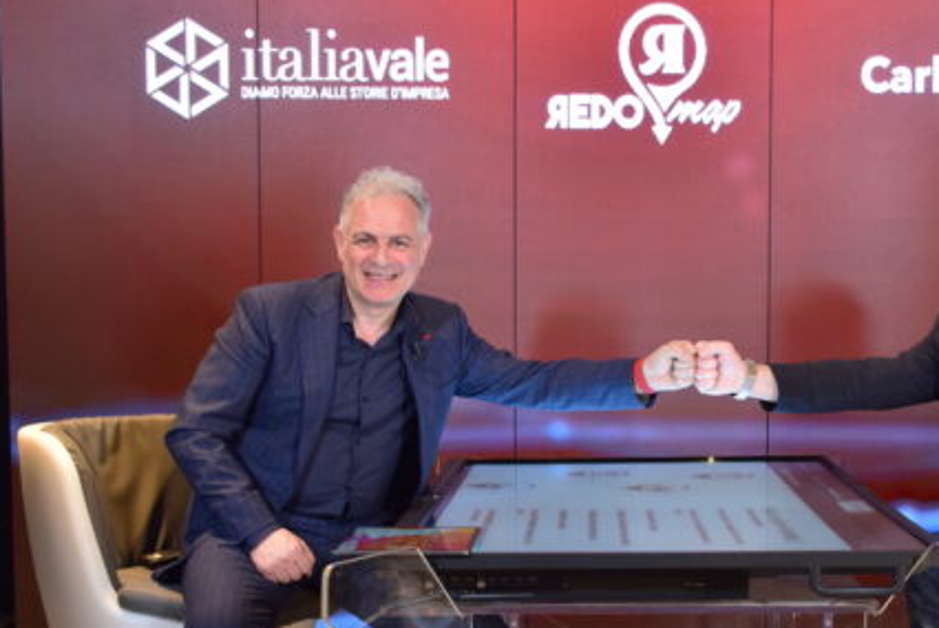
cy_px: 449
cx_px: 663
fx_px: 1697
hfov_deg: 30.6
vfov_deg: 20.8
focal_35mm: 65
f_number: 4
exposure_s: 1/30
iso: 450
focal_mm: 24
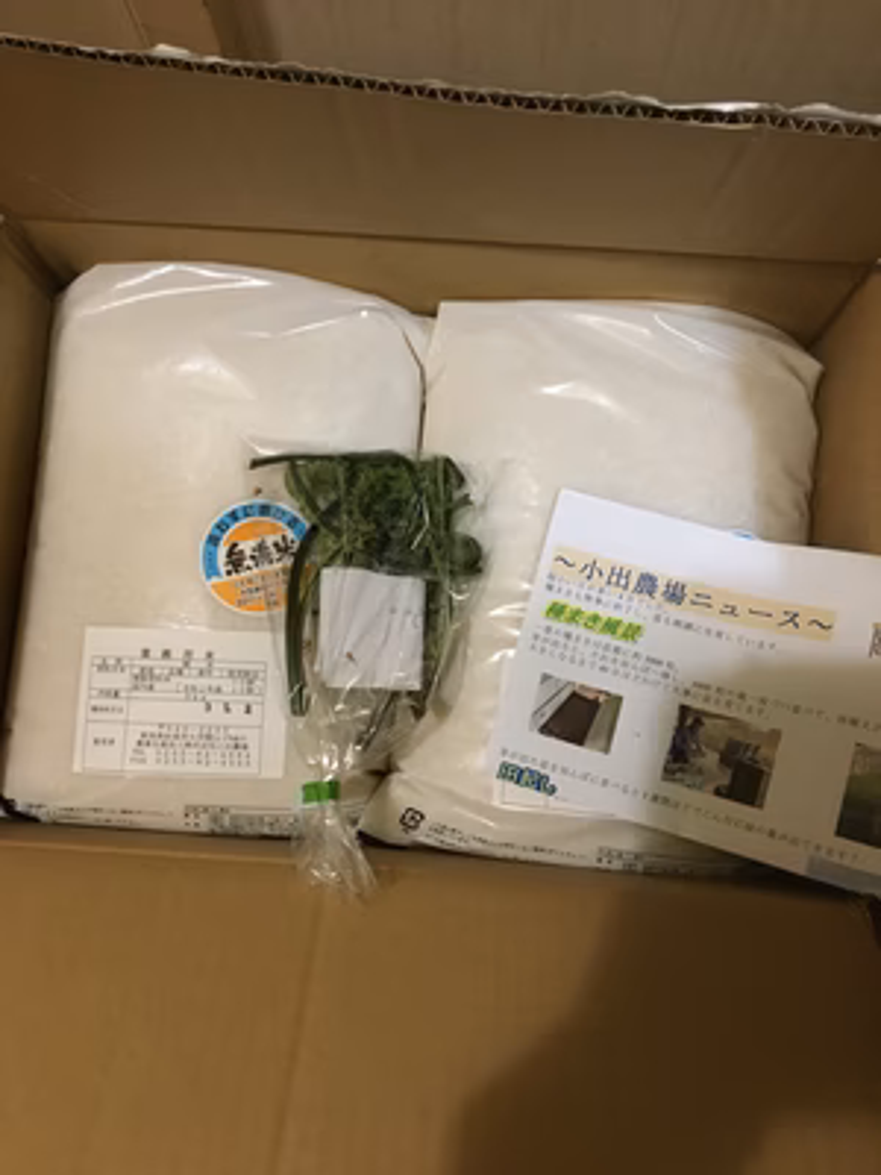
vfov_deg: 61.7
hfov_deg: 48.2
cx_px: 440
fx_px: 984
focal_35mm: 29
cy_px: 588
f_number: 2.2
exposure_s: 1/17
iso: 200
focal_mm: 4.15
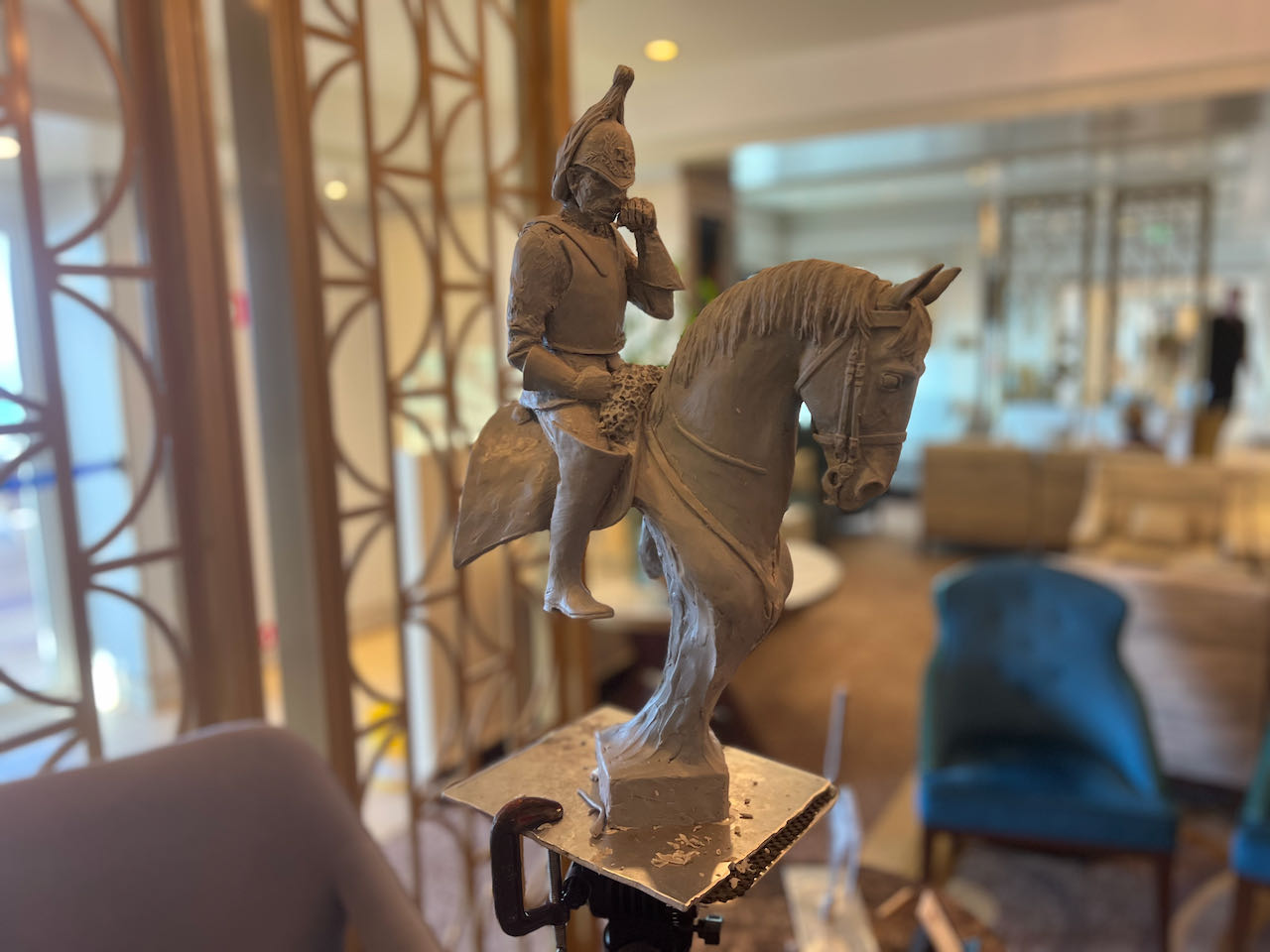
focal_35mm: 26
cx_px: 635
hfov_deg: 67.3
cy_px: 476
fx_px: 954
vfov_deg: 53.1
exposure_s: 1/60
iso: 160
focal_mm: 5.7
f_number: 1.5
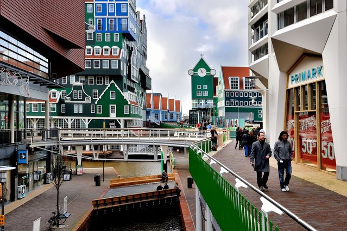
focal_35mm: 35
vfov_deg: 37.8
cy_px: 116
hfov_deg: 54.5
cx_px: 174
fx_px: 337
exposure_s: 1/160
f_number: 8
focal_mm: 35
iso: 200
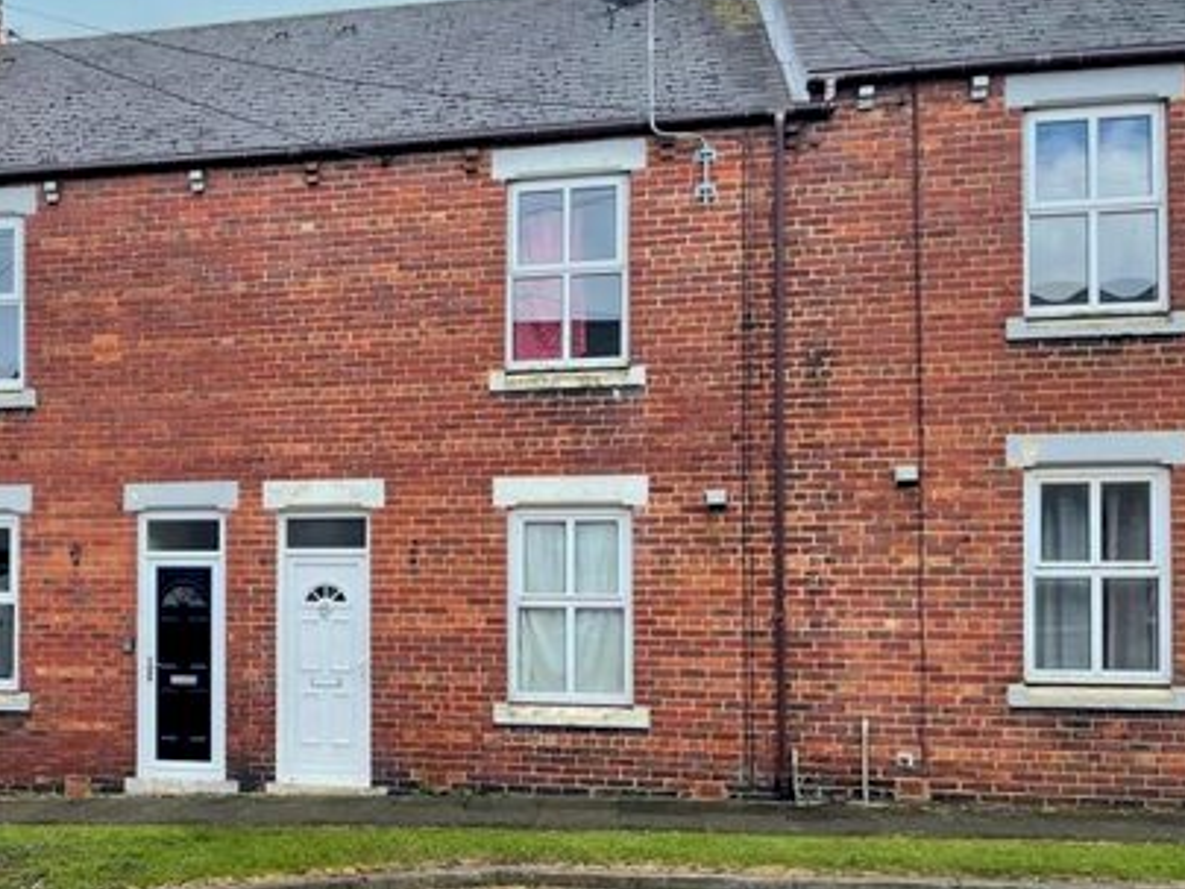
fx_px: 1540
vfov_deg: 32.0
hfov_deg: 39.8
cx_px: 179
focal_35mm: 45
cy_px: 582
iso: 32
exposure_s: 1/686
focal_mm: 4.2
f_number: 1.6
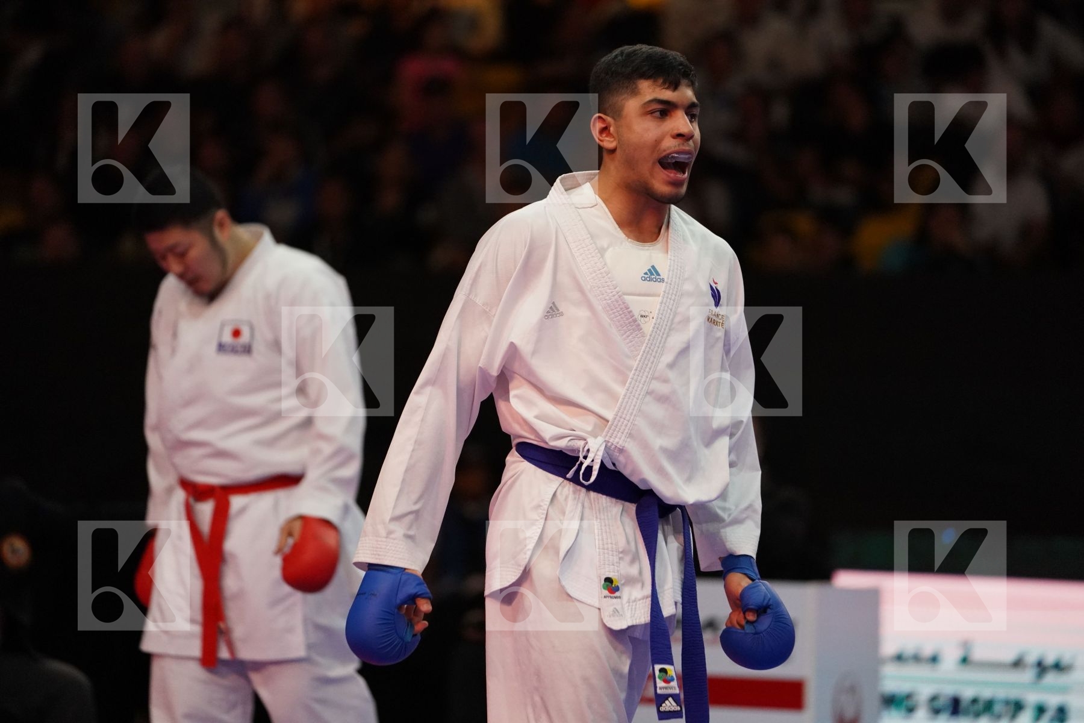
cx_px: 542
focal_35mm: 200
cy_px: 362
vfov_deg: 6.9
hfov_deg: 10.3
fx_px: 6022
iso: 5000
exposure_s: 1/1000
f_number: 2.8
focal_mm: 200
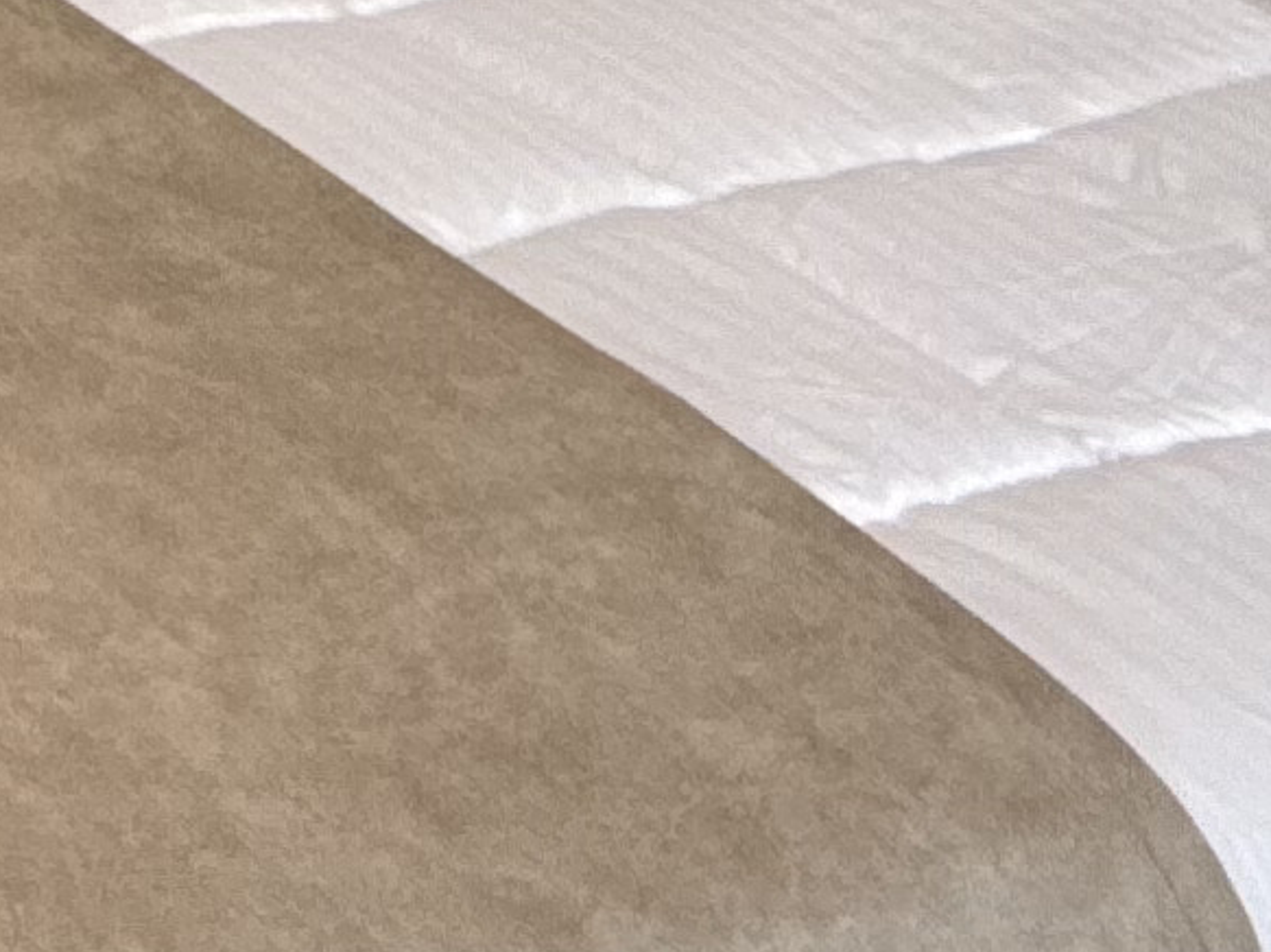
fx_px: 3560
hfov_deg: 16.3
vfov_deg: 11.3
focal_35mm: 97
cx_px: -1149
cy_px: -1633
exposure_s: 1/99
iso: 80
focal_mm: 2.22
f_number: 2.2
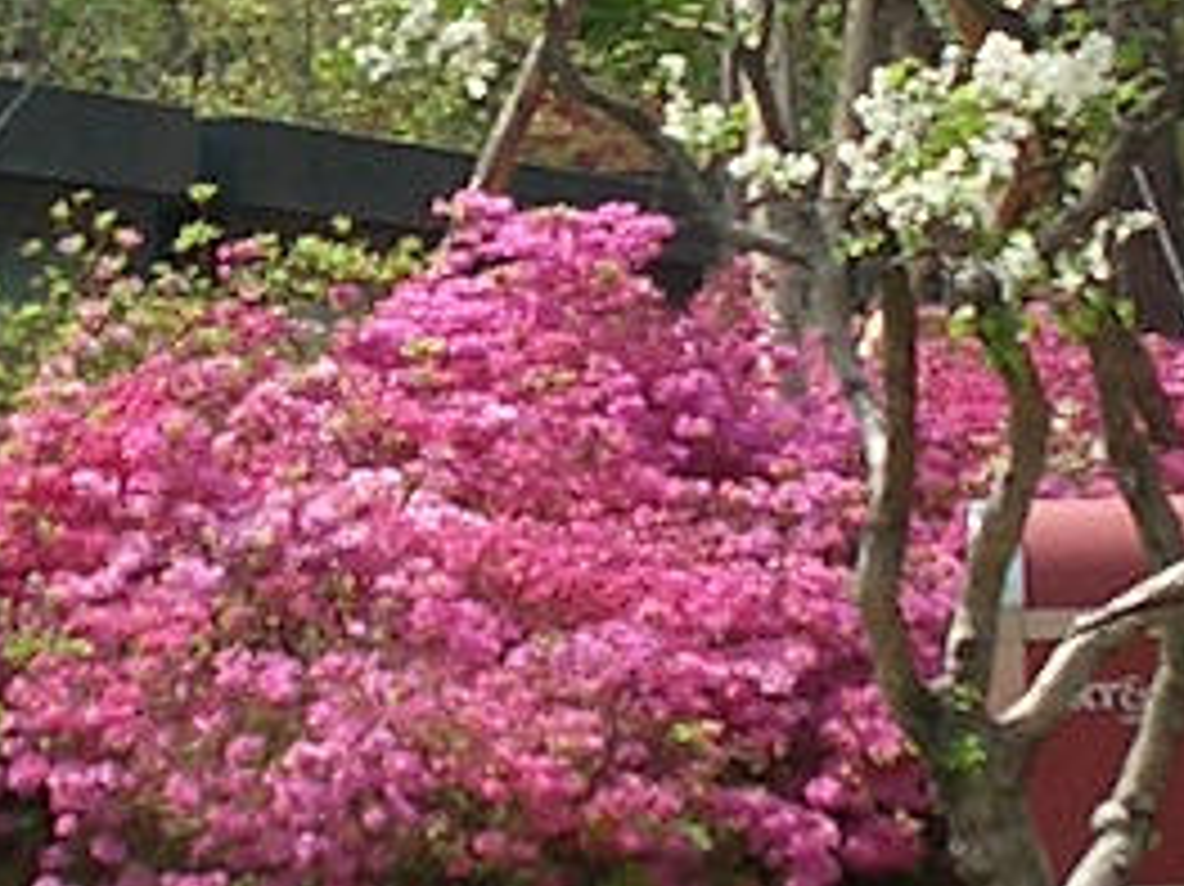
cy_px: 310
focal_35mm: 180
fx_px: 6154
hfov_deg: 11.0
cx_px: 230
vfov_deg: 8.2
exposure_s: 1/800
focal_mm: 5.6
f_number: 3.5
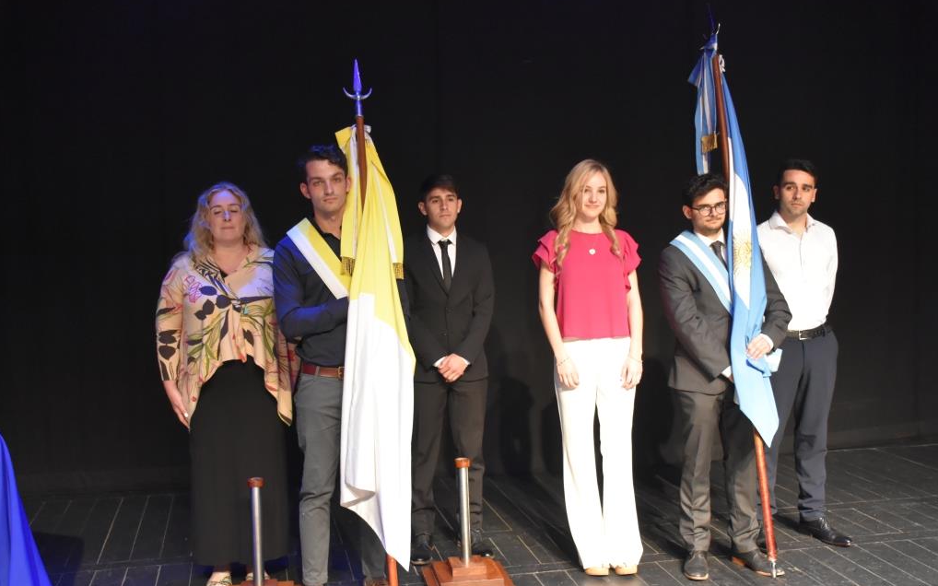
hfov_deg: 49.3
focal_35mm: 40
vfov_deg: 32.0
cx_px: 468
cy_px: 305
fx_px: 1022
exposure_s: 1/80
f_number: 4.5
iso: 3200
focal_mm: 26
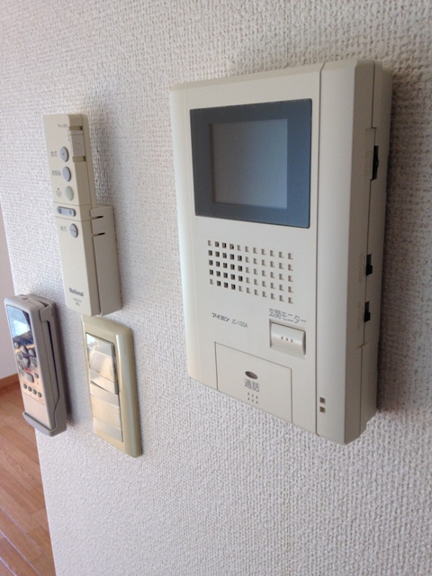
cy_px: 288
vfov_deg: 55.4
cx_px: 216
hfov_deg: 42.9
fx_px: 549
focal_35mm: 33
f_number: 2.4
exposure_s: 1/60
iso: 64
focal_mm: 4.12
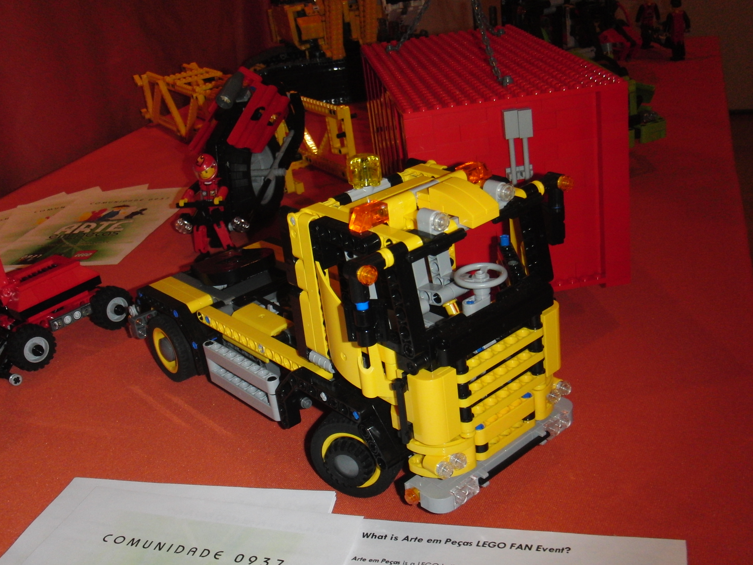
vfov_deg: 37.7
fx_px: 827
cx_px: 376
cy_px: 282
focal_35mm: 38
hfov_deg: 49.0
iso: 200
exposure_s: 1/40
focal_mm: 6.66
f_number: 3.9
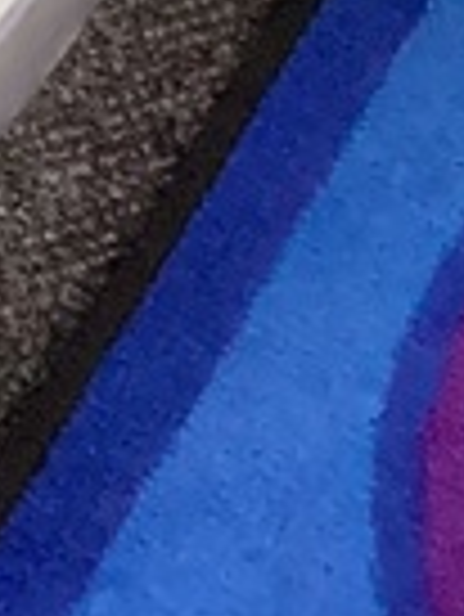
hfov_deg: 6.2
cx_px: -604
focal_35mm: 231
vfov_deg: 7.5
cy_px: -1272
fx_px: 4122
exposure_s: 1/60
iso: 400
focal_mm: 3.3
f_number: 2.4
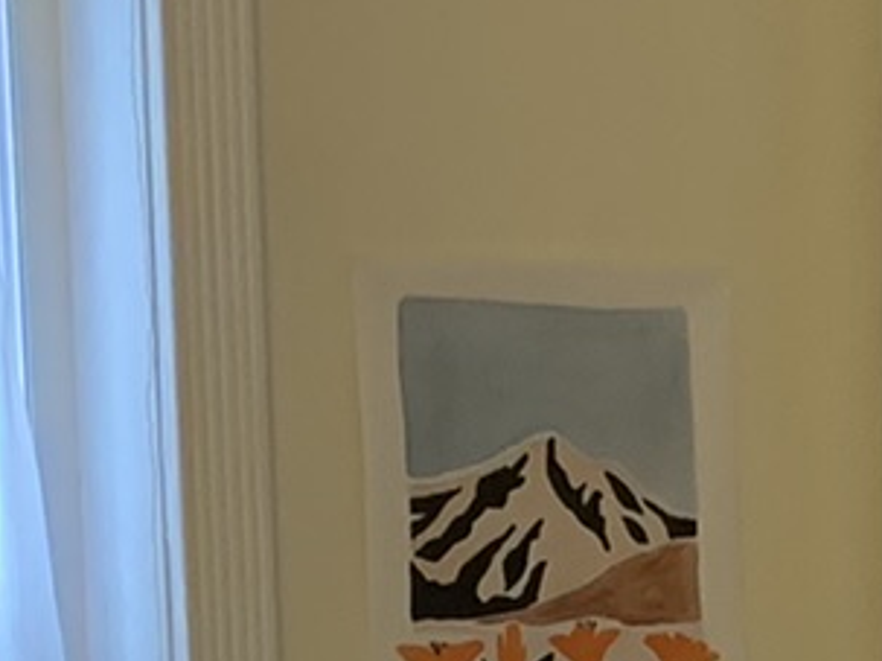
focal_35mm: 176
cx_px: 1176
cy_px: 1564
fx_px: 4483
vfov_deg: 7.8
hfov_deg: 10.9
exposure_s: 1/60
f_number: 1.8
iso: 160
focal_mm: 4.25
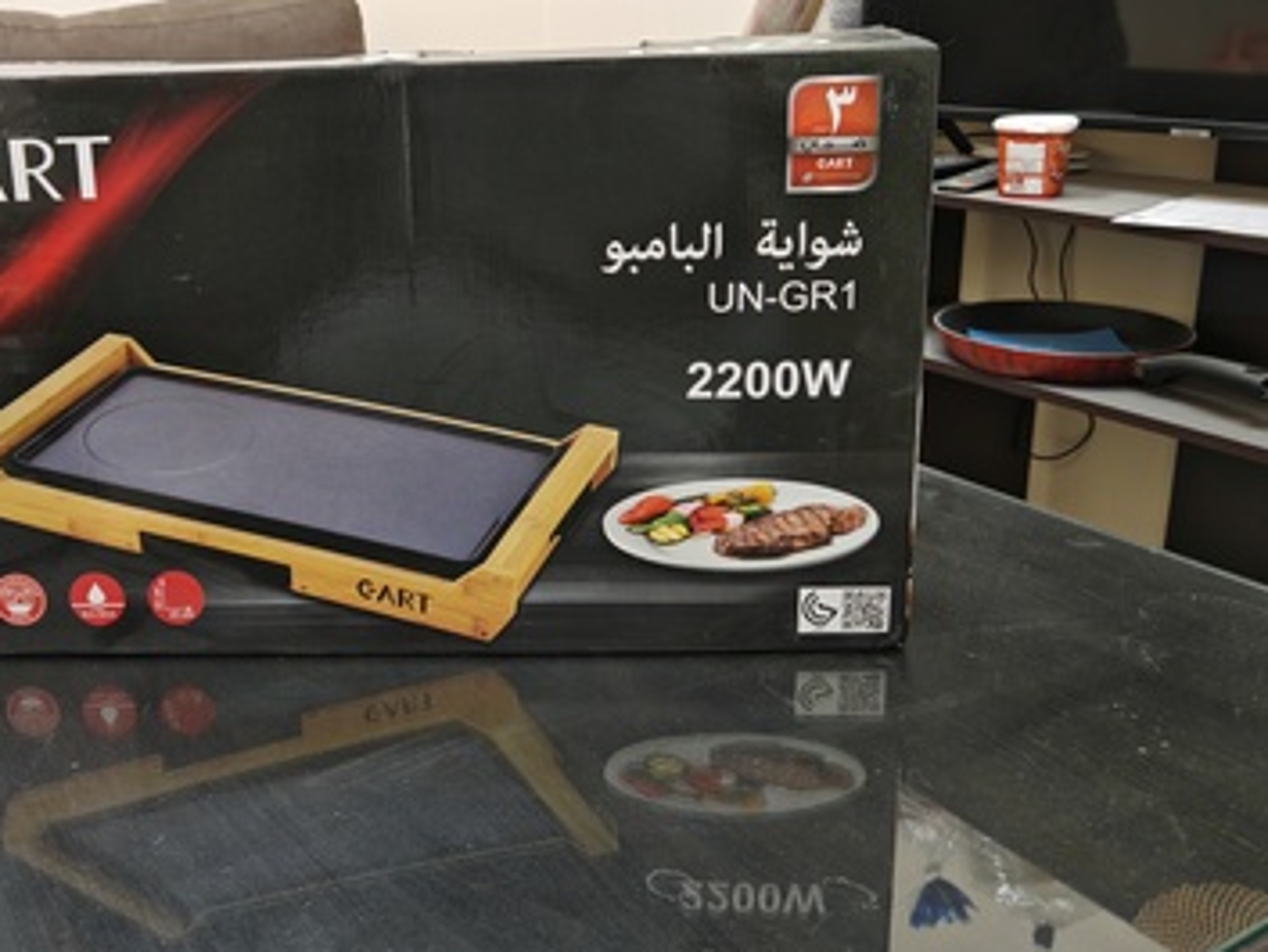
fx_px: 1283
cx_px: 462
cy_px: 357
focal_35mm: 35
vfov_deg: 40.4
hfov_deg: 52.0
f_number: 1.9
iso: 640
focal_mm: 6.67
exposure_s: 1/60
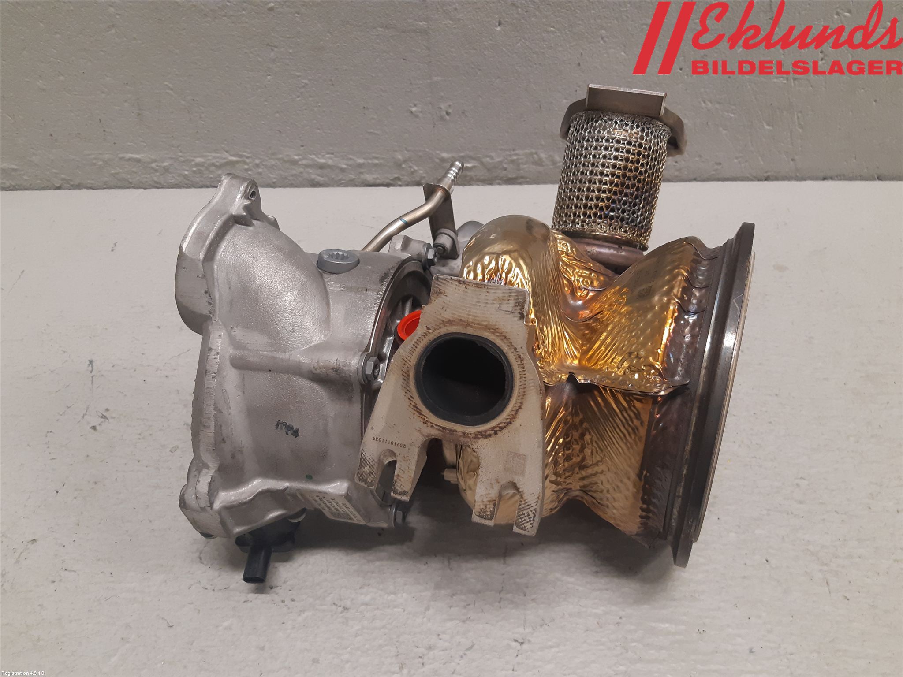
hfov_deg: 67.3
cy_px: 338
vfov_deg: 53.1
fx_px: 678
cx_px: 452
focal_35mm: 26
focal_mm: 3.93
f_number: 1.7
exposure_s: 1/50
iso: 160
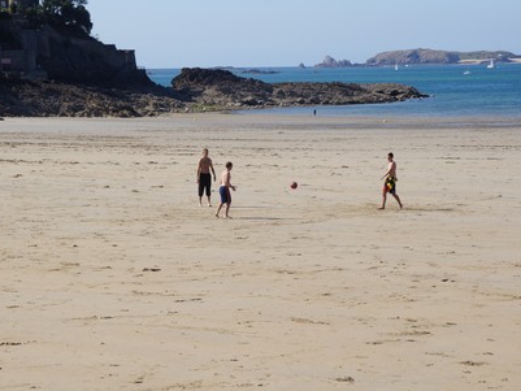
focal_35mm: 132
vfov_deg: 11.2
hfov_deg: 14.9
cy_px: 196
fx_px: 1987
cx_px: 239
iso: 100
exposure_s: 1/160
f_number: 11
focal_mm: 80
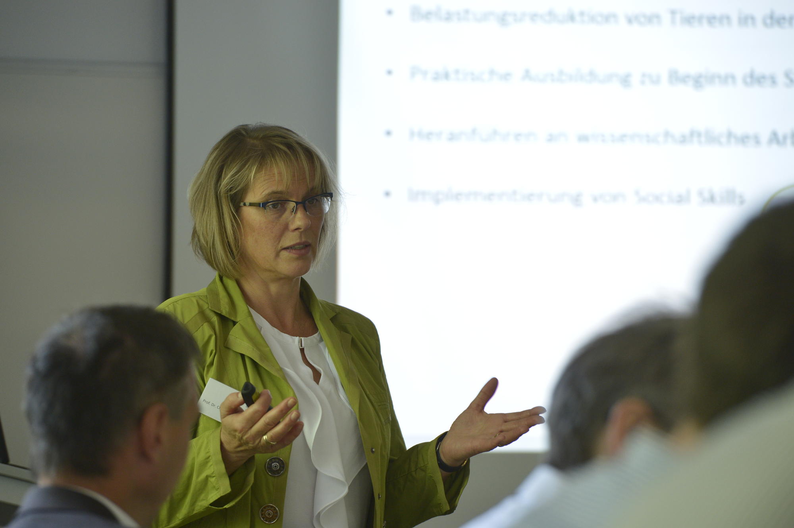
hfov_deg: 10.6
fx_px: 4296
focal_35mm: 195
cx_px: 397
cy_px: 264
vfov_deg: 7.0
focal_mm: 195
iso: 2000
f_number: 4.5
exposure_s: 1/125
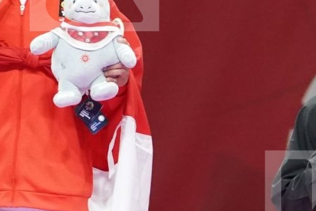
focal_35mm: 581
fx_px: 5103
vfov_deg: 2.4
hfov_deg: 3.5
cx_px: 94
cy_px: 214
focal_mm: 98
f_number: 4
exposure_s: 1/500
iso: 5000
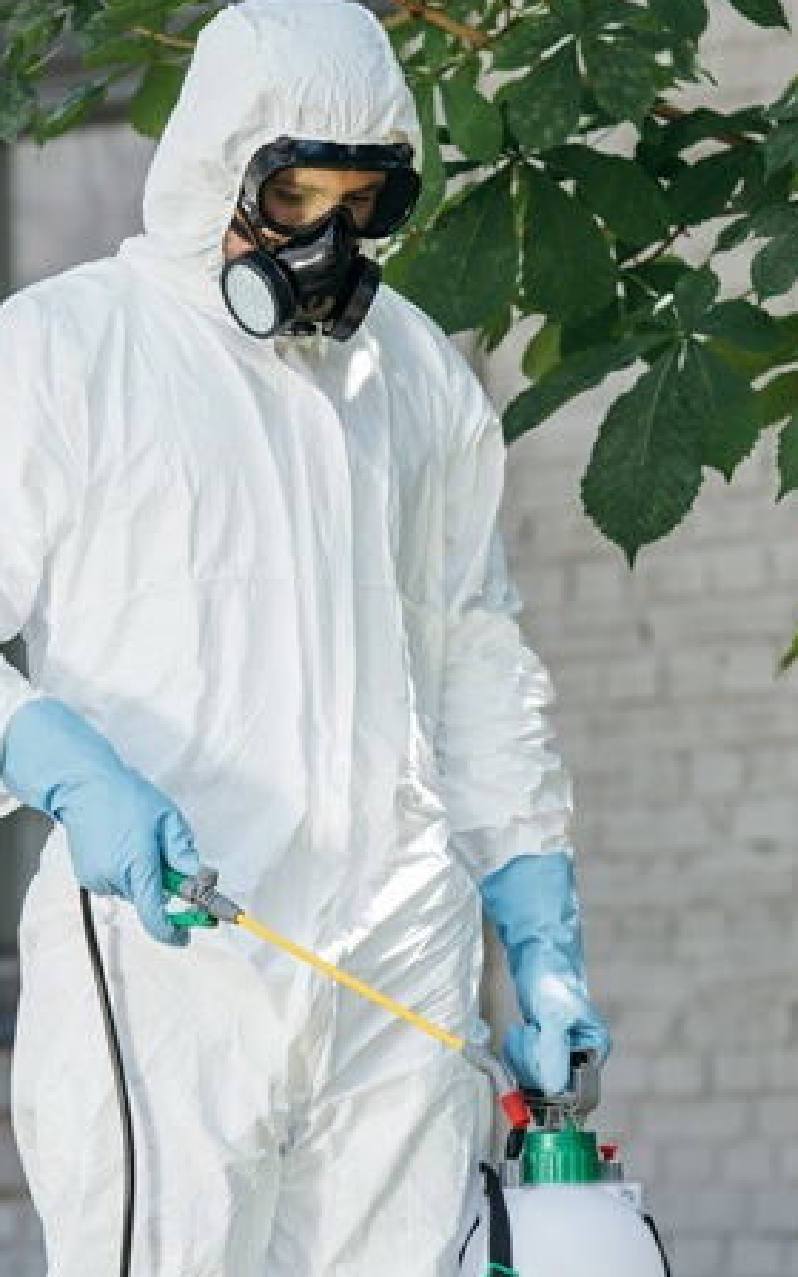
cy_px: 629
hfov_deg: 5.9
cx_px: 604
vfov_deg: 9.4
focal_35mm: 223
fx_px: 7760
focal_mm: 140
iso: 320
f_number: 4.5
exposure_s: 1/500
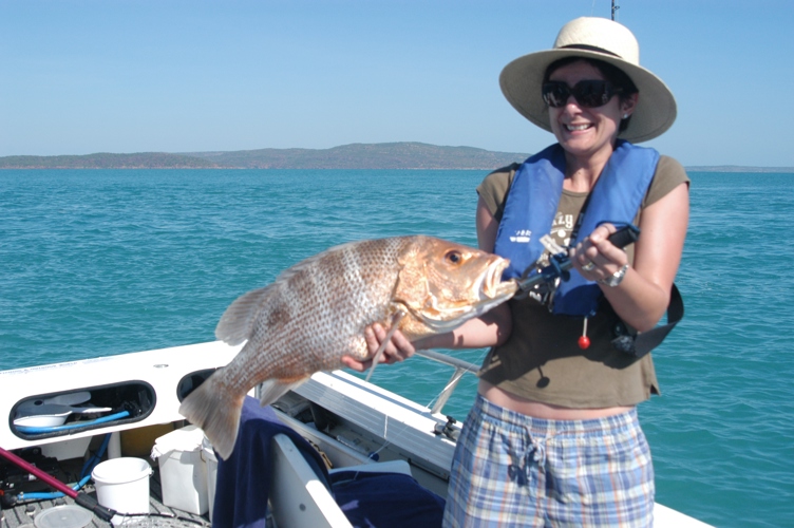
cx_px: 397
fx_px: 926
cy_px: 264
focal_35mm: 42
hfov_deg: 46.4
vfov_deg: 31.8
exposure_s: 1/2000
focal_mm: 28
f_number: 6.3
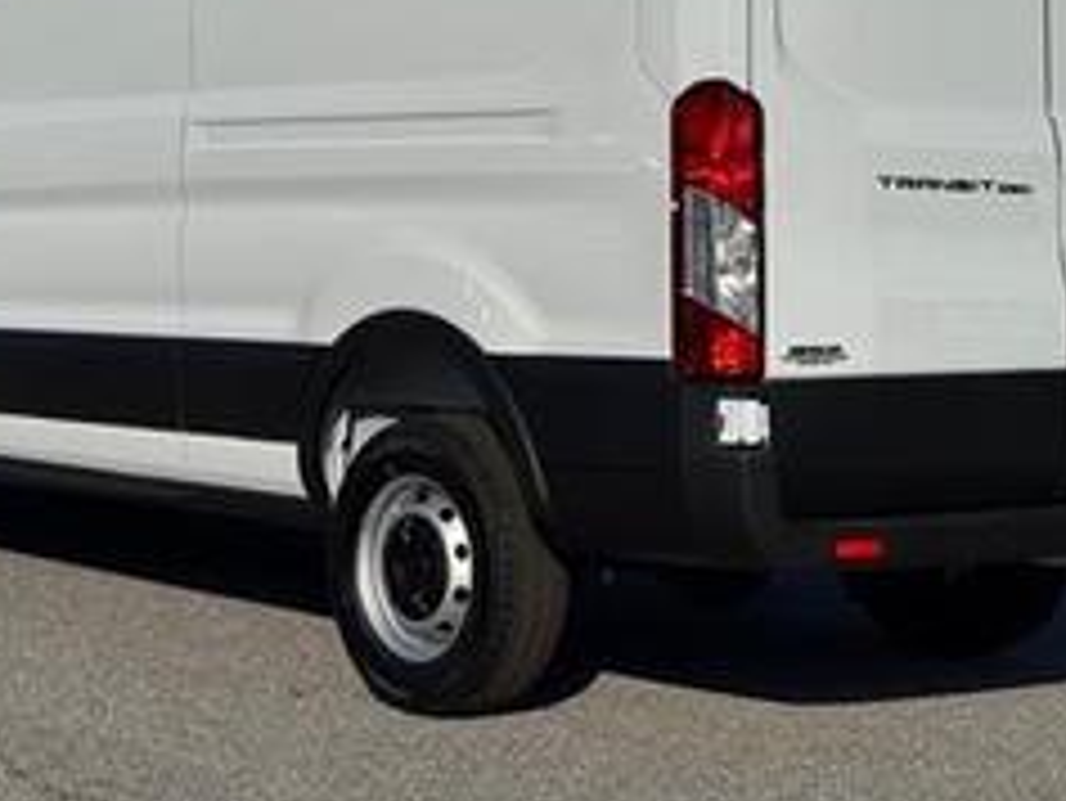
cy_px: 140
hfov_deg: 19.2
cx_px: 495
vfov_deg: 14.4
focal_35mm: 102
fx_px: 3143
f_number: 1.78
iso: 64
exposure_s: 1/15385
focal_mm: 6.76
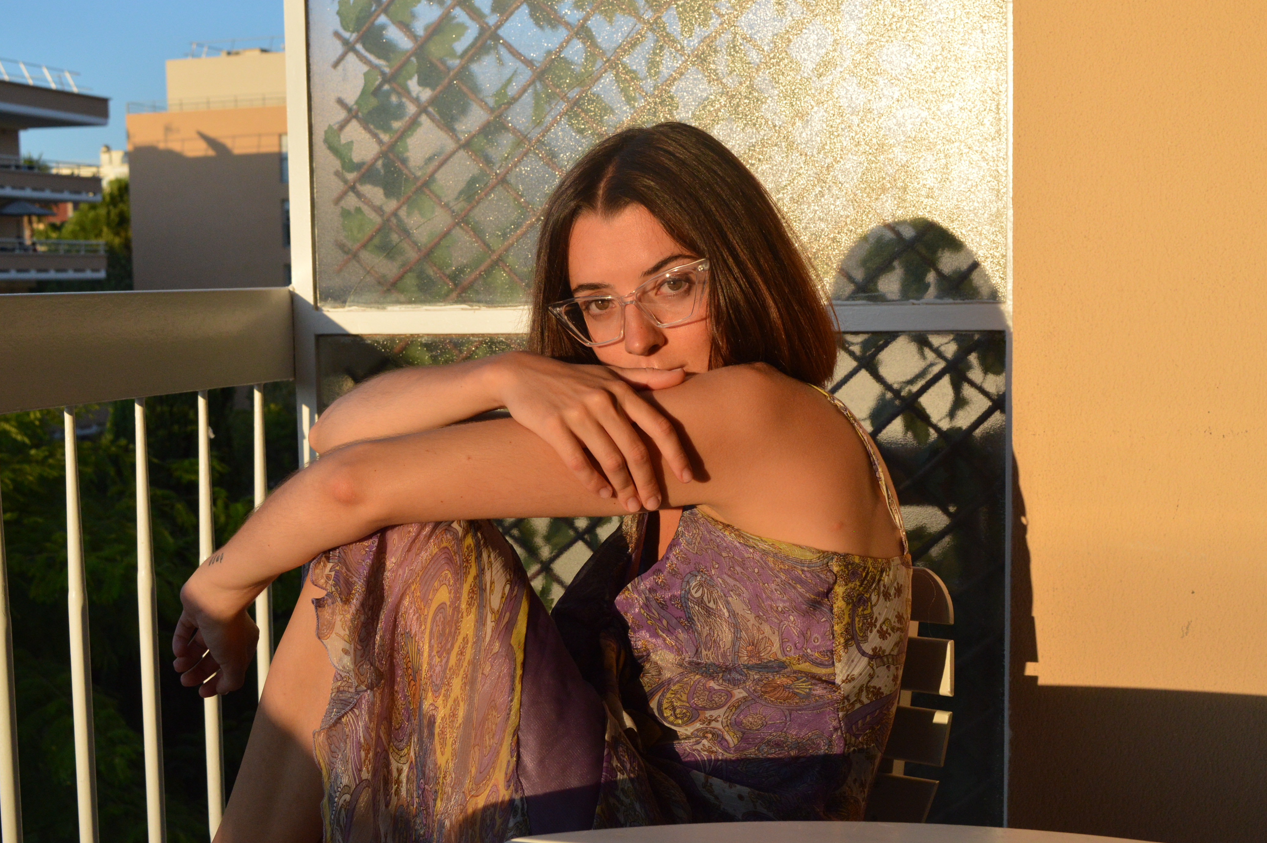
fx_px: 1672
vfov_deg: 28.3
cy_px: 455
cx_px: 682
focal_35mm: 48
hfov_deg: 41.5
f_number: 9
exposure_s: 1/1250
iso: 800
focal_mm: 29
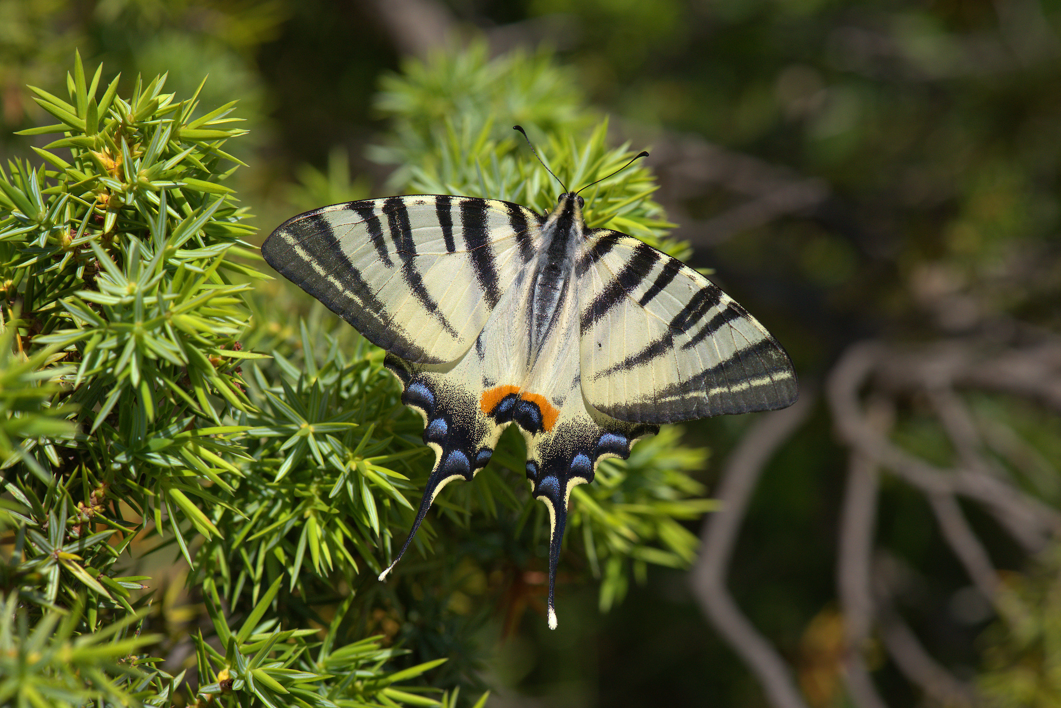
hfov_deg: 19.4
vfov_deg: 13.1
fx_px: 3096
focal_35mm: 105
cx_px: 530
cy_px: 354
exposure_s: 1/1000
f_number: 14
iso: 640
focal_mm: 105
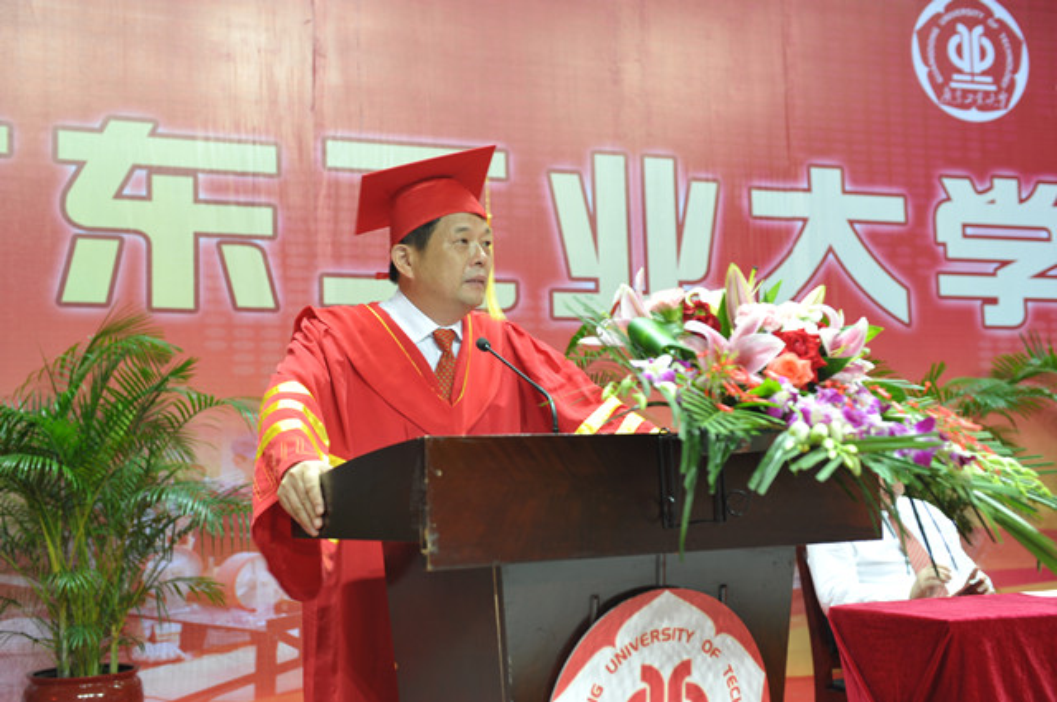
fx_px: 1408
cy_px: 351
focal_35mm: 48
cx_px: 528
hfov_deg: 41.2
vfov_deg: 28.0
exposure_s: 1/15
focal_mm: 48
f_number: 4
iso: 320
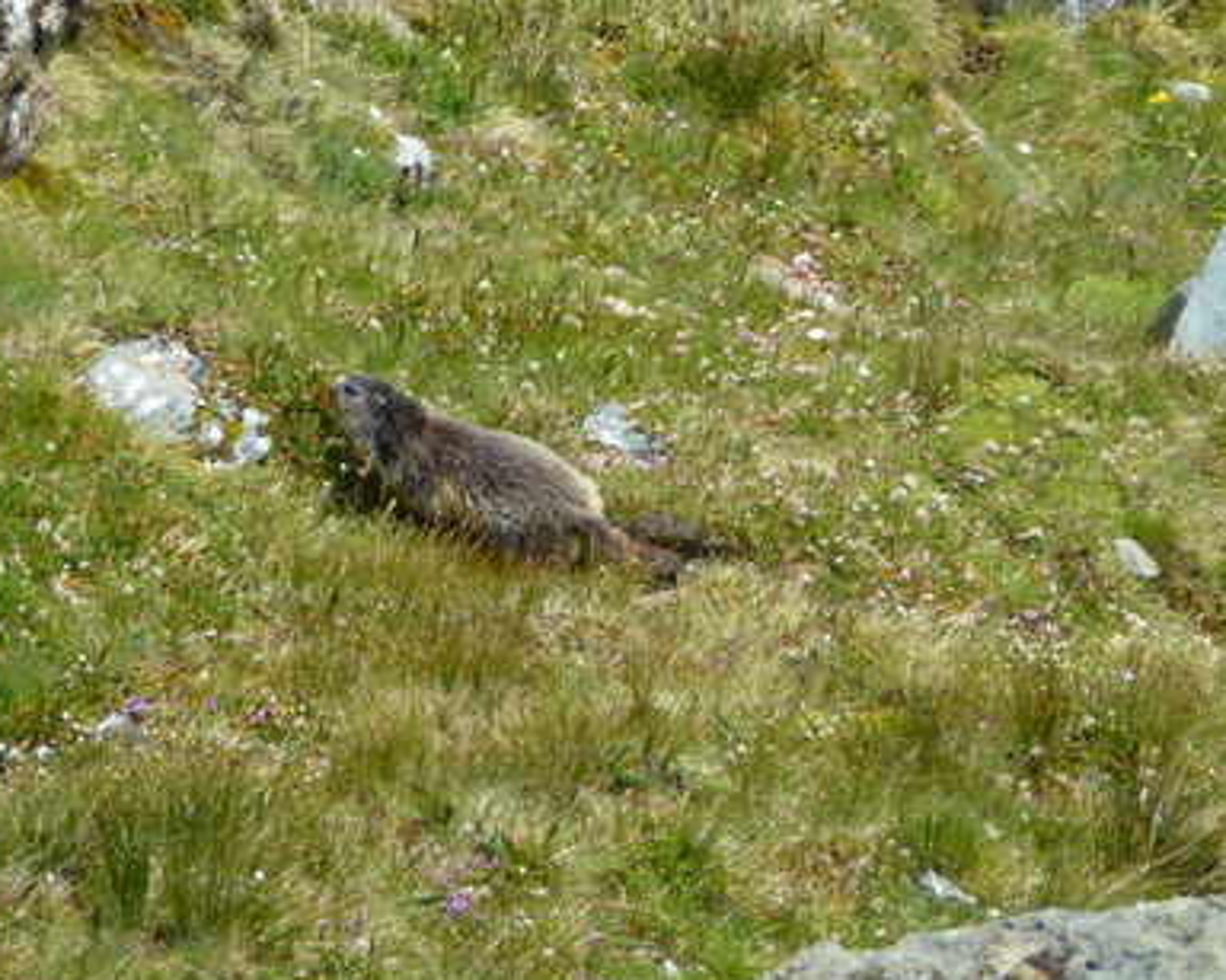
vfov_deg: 2.9
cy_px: 420
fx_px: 19516
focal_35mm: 538
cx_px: 504
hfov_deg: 3.6
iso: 100
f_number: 5.9
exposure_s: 1/320
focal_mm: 68.8
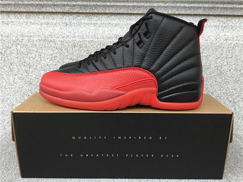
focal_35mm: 31
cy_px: 91
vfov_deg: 45.4
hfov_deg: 58.4
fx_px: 218
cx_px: 122
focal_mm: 3.3
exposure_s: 1/117
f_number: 2.4
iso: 25
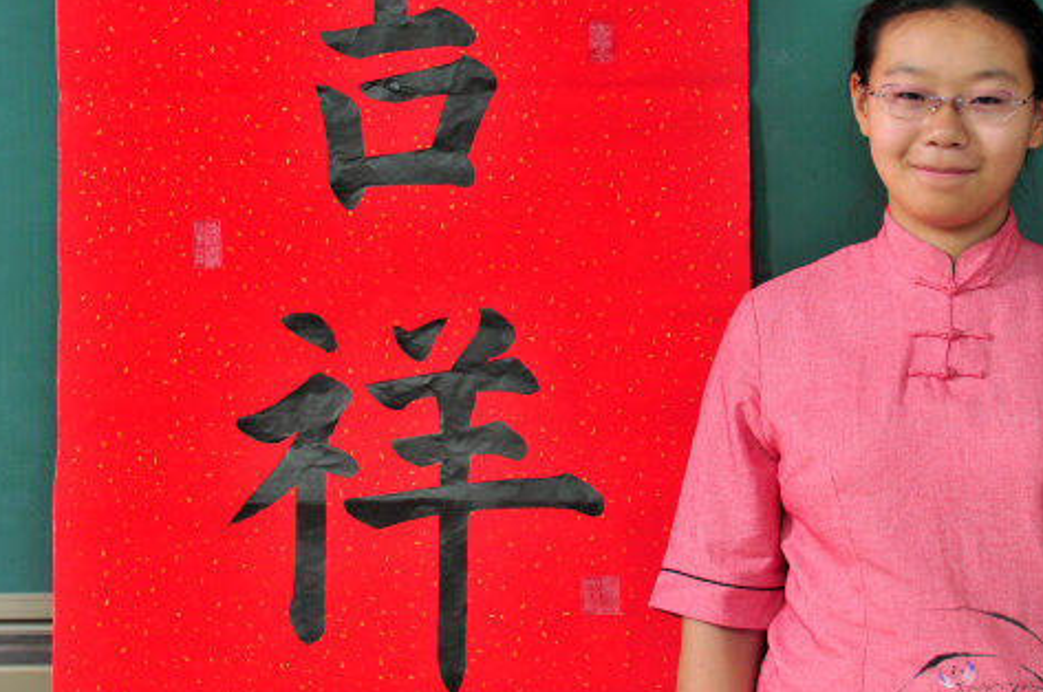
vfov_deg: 13.0
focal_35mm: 105
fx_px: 3038
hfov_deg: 19.5
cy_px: 284
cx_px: 646
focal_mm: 48
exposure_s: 1/50
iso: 200
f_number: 3.2
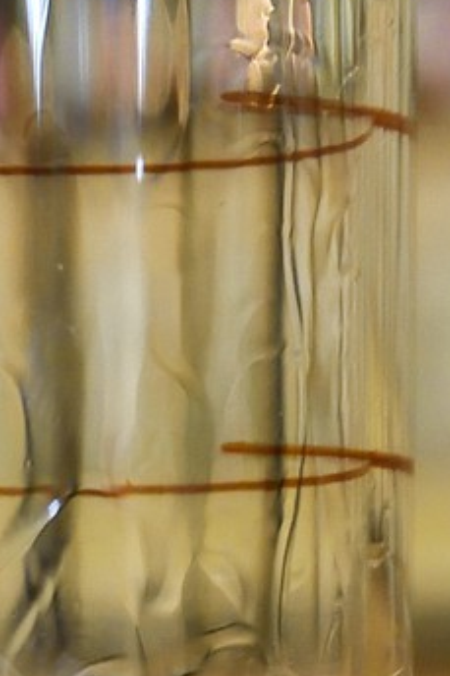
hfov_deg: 4.2
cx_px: -415
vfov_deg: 6.2
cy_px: 1102
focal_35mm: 326
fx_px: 6118
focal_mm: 70
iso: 3200
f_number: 7.1
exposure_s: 1/160
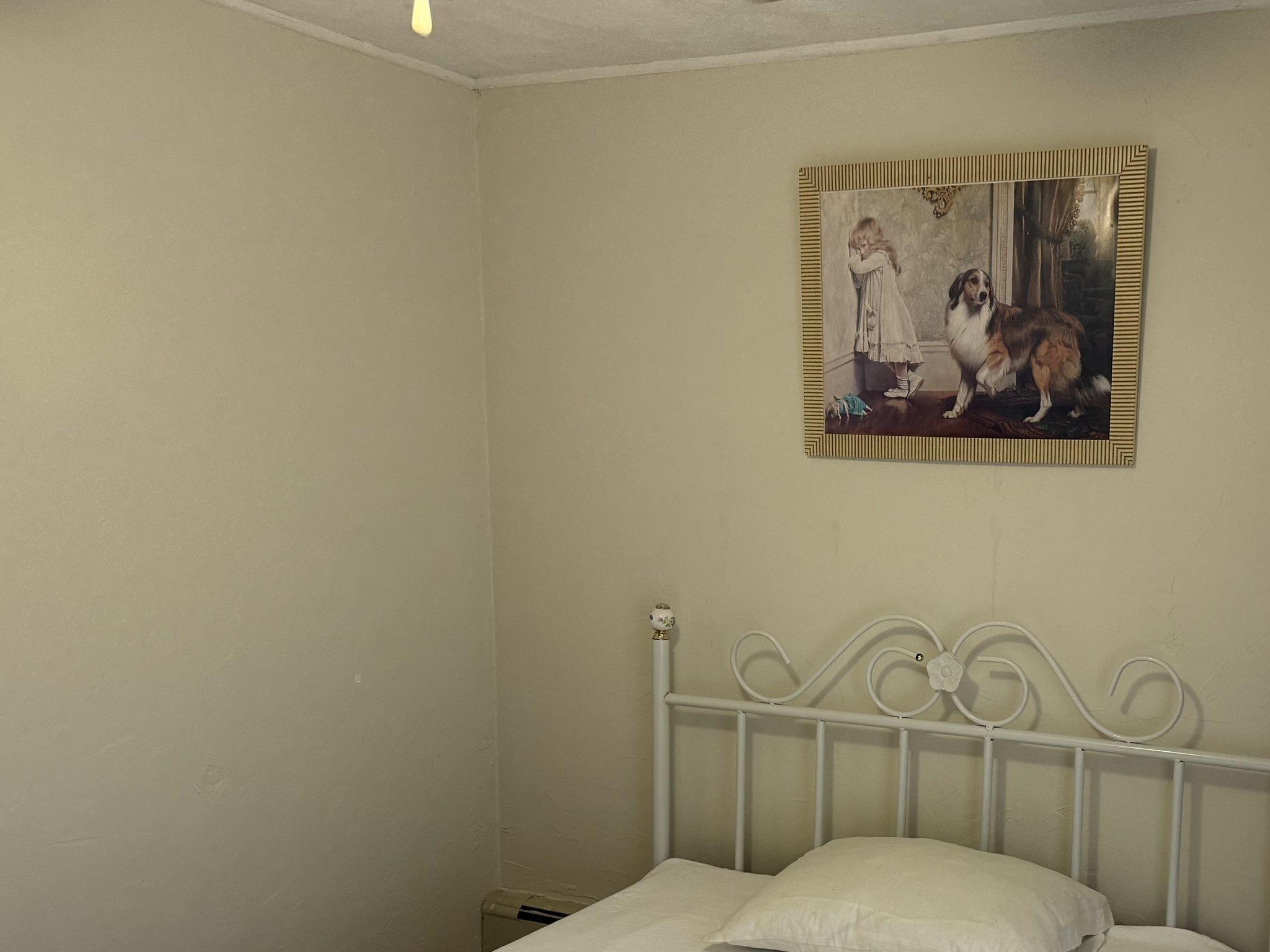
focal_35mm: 36
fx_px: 1321
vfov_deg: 39.1
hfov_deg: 49.8
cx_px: 908
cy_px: 651
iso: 250
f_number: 1.78
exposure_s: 1/60
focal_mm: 6.76
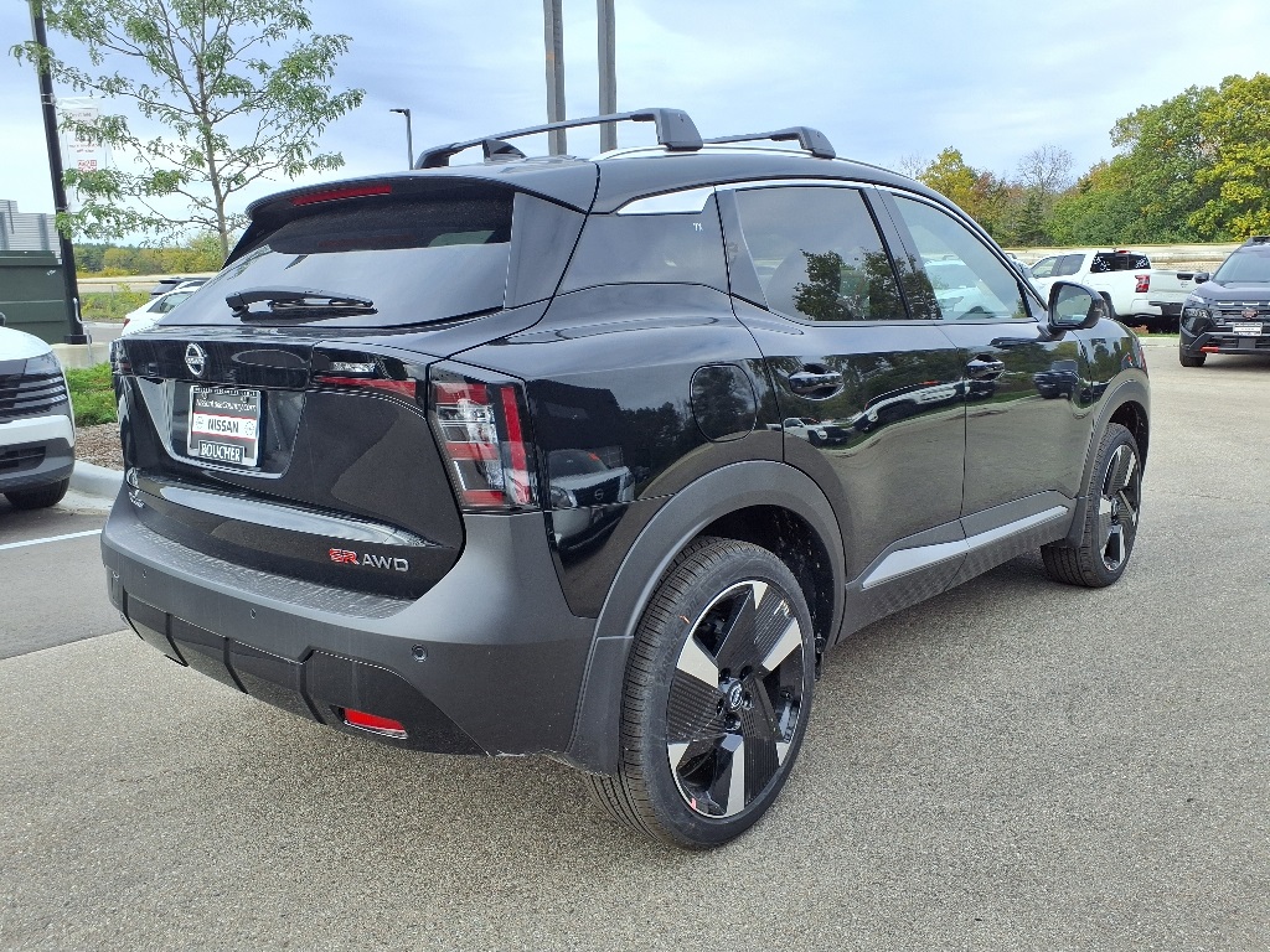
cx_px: 635
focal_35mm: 27
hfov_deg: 65.3
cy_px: 476
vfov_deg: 51.4
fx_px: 991
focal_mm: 3.58
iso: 40
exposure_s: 1/909
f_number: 1.9
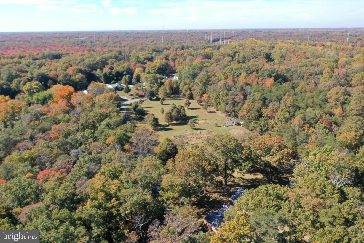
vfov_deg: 46.4
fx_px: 283
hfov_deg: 65.5
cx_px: 182
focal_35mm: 28
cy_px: 122
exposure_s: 1/240
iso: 100
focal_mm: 10.26
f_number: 5
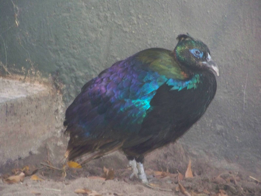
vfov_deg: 3.8
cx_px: 130
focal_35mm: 389
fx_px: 2933
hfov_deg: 5.1
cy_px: 98
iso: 400
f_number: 4.5
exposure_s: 1/50
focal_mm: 64.4
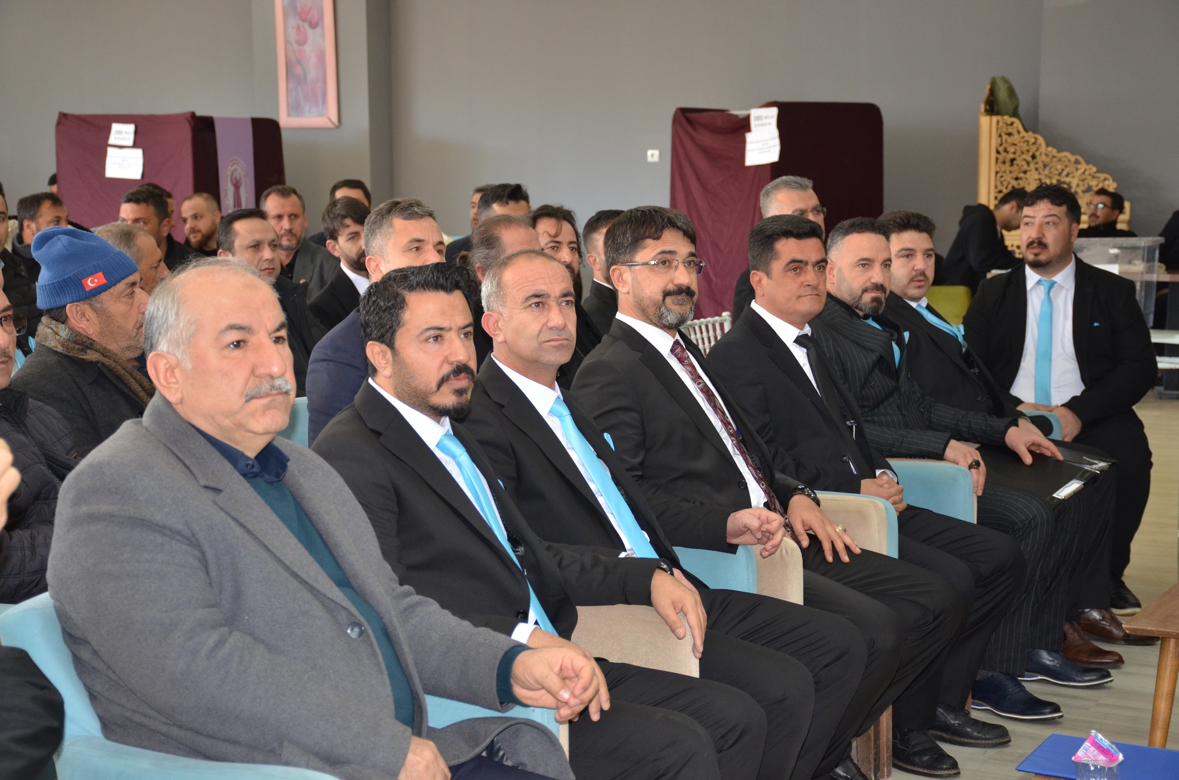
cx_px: 590
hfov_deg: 29.9
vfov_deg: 20.1
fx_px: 2206
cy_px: 390
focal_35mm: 68
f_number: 4.5
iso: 800
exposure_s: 1/60
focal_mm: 45
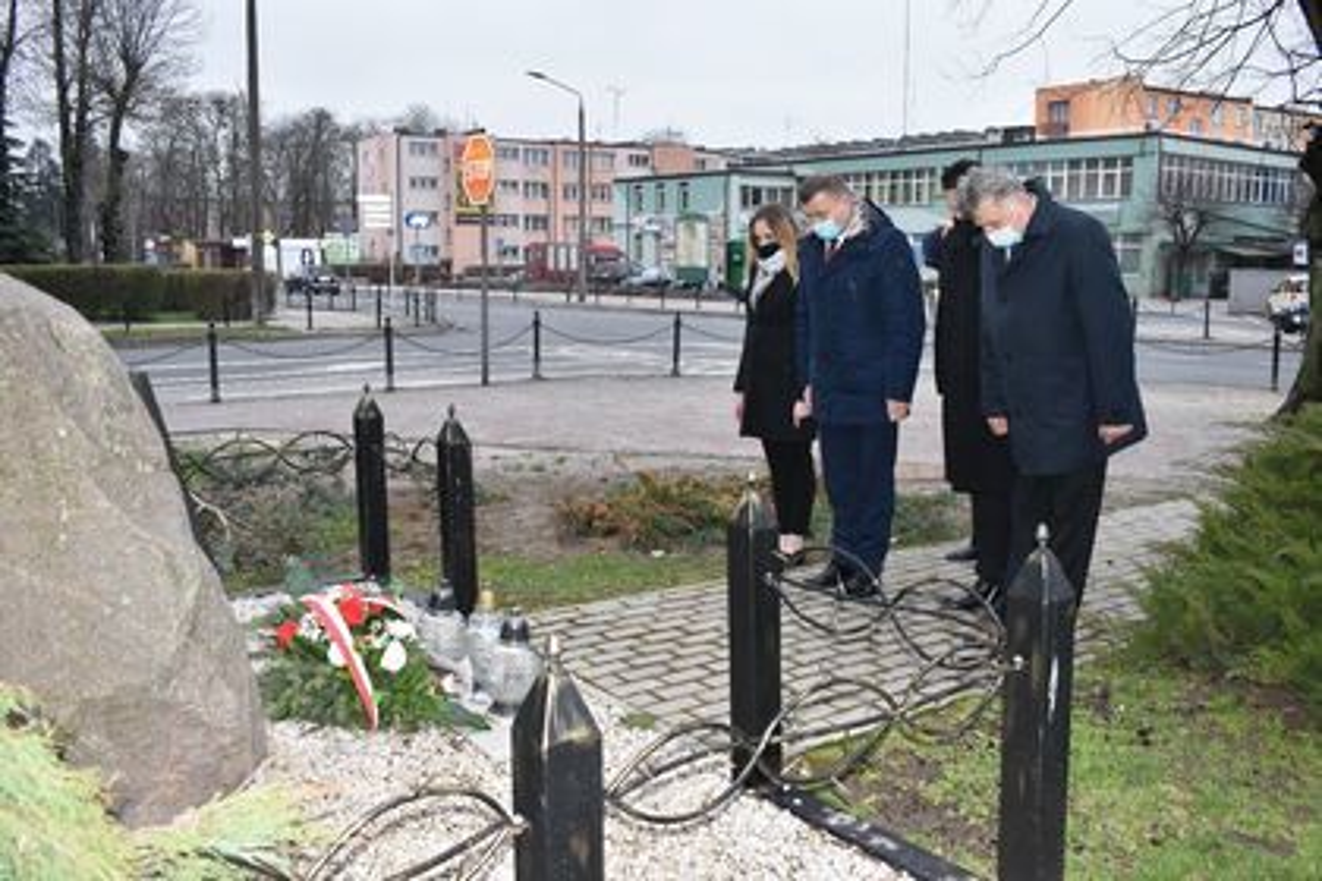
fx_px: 1212
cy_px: 440
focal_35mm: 33
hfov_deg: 57.2
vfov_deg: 40.0
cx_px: 661
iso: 800
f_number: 5
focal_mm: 22
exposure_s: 1/100
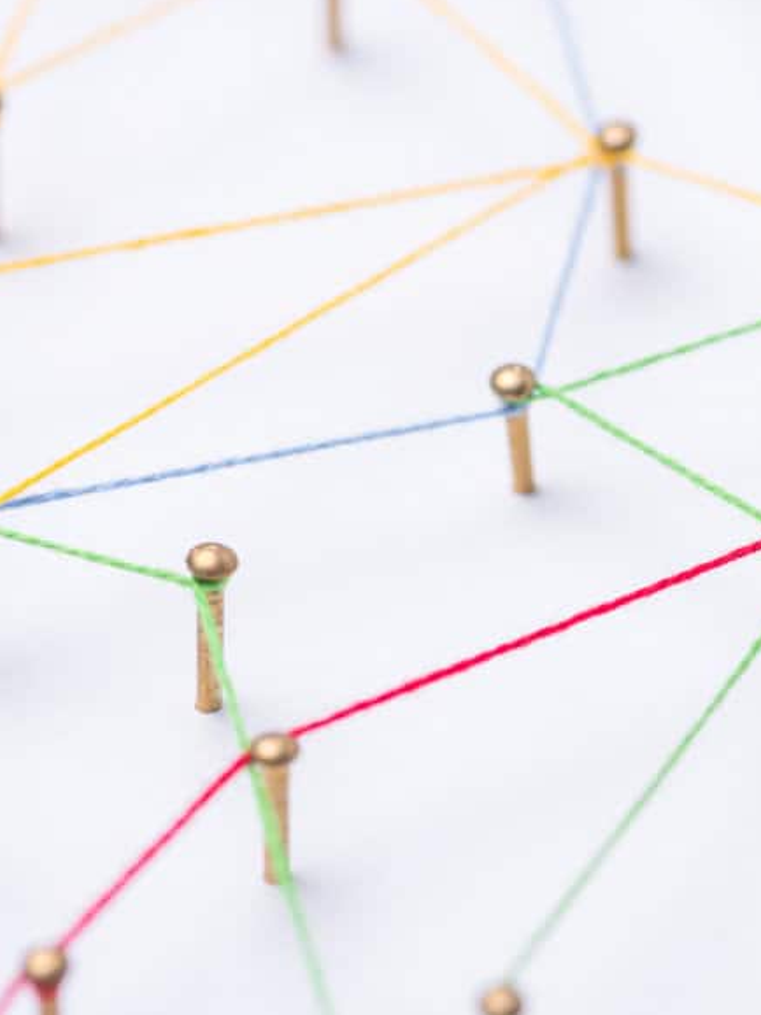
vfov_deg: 10.3
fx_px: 5630
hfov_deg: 7.7
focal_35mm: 192
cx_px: 766
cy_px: 547
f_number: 8
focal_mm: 105
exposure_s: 1/160
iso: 100
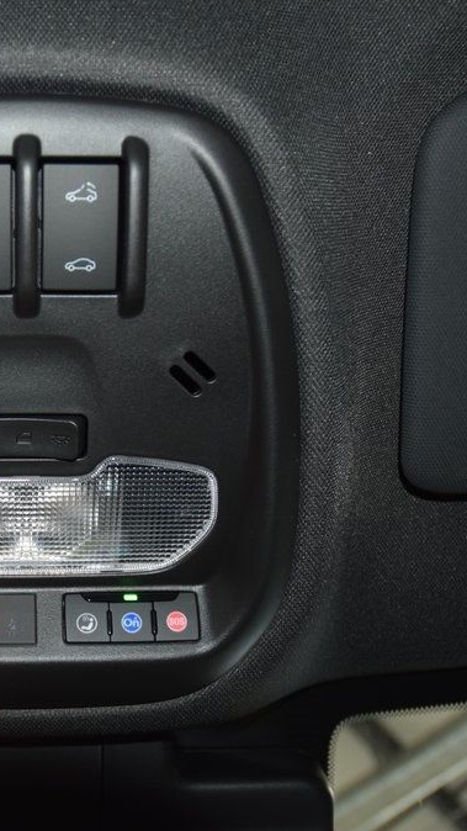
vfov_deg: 47.4
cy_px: 412
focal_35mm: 43
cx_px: 23
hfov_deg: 26.5
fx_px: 947
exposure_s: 1/40
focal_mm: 18
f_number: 3.5
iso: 500
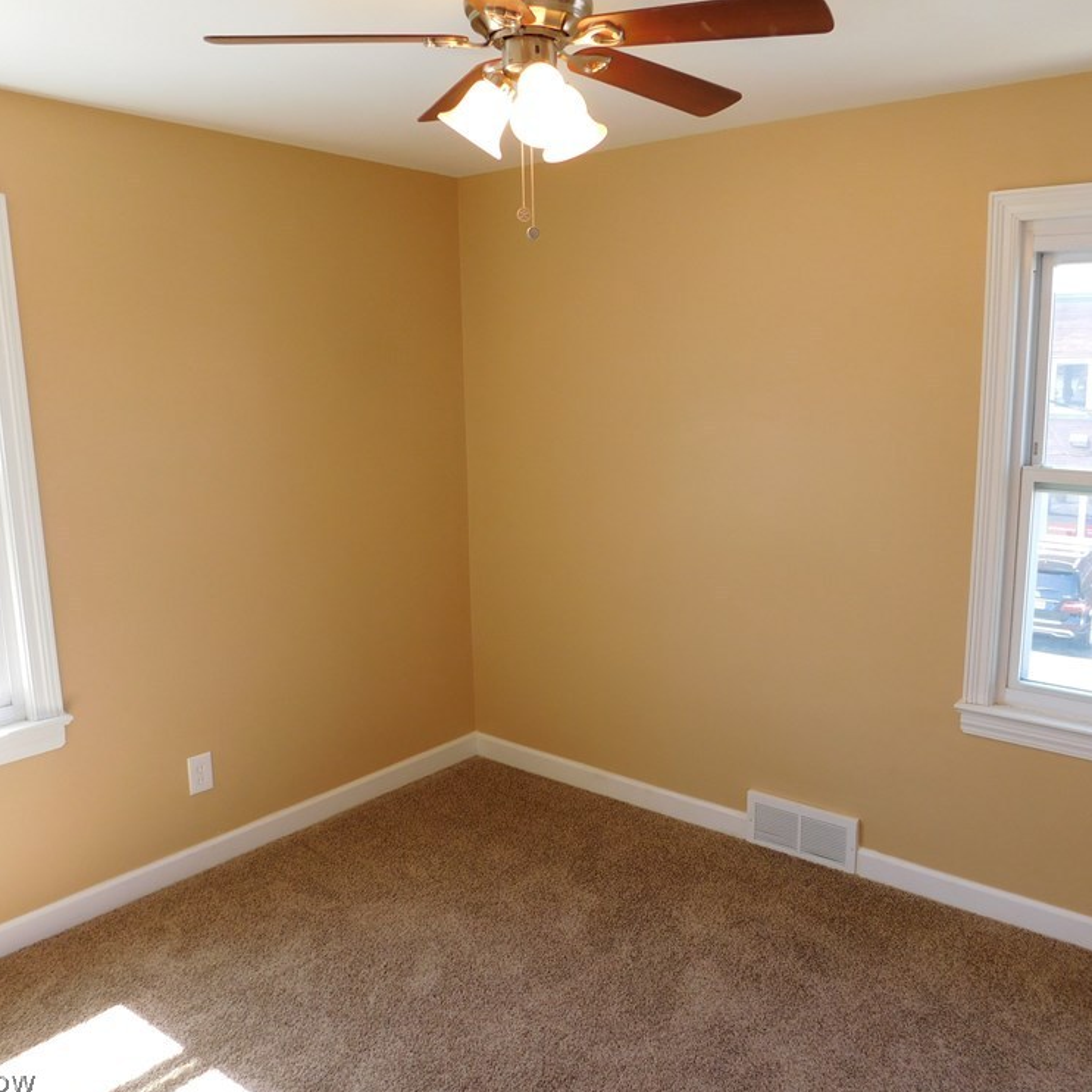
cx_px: 633
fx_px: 999
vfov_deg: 57.3
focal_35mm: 28
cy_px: 539
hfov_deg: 57.0
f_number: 3
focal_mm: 4
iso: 125
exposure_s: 1/40
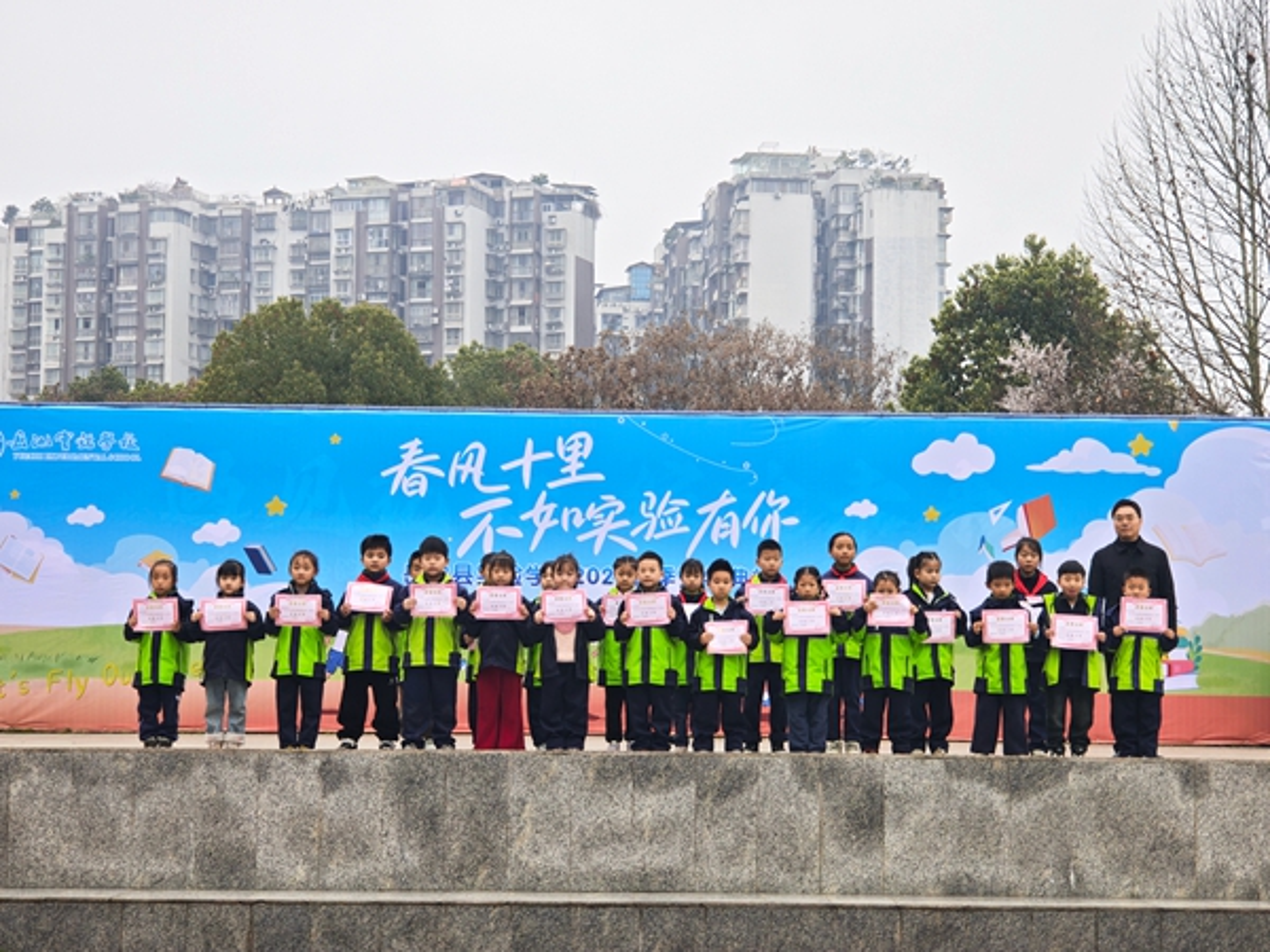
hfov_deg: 29.4
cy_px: 476
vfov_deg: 22.3
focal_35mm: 66
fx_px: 2421
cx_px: 635
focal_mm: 9
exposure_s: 1/117
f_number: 2
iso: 50
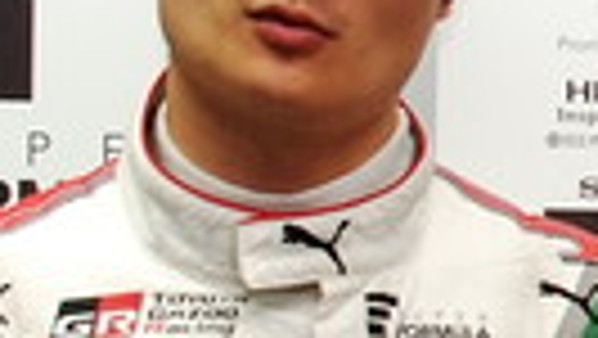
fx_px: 3776
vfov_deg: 5.1
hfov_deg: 8.6
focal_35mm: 238
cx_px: 1156
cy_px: 338
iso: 400
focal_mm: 28
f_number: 5.6
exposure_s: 1/60
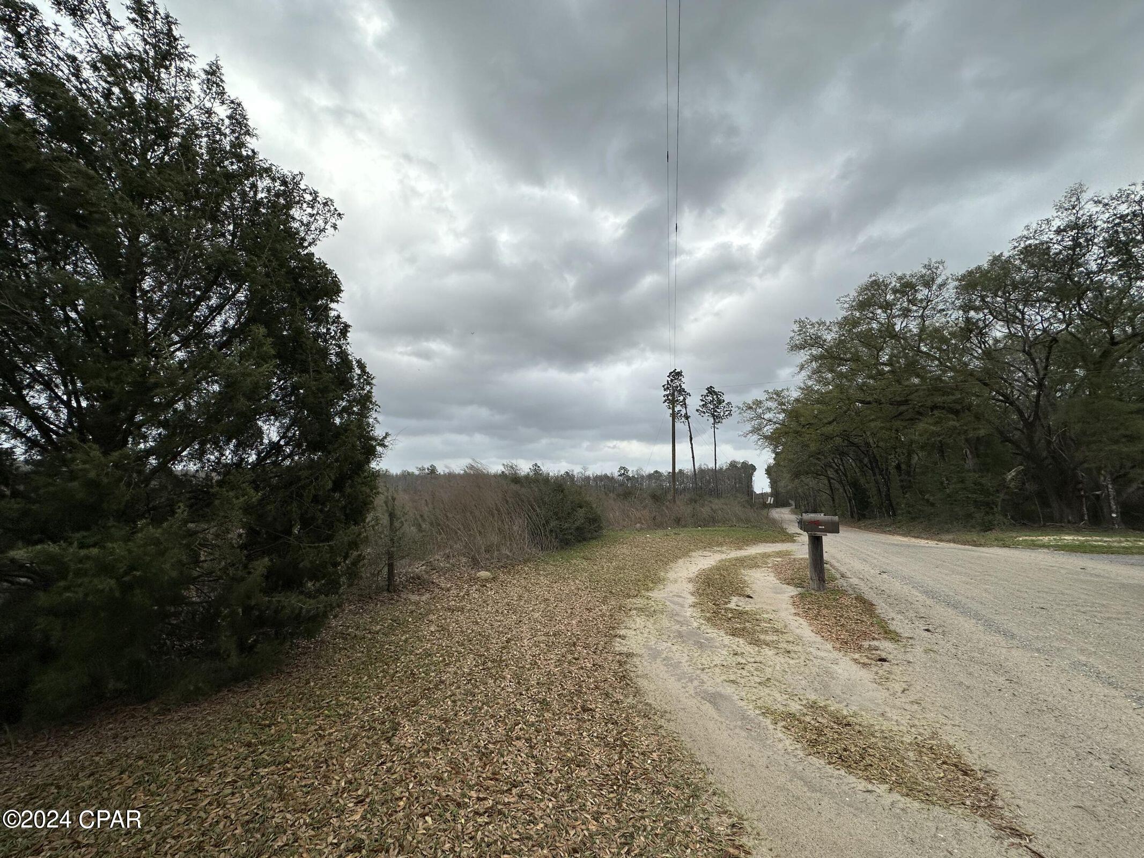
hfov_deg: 102.1
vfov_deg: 85.7
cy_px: 429
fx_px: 463
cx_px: 572
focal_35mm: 14
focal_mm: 2.22
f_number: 2.2
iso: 40
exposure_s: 1/1575
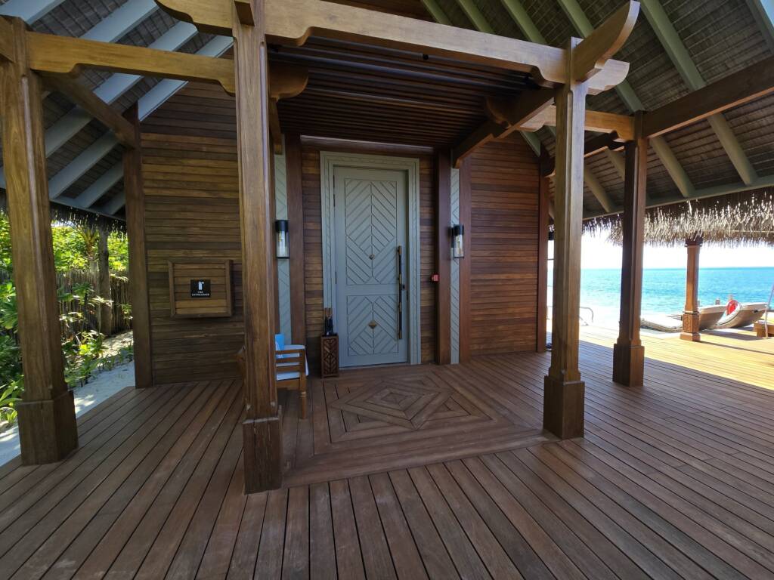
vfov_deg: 89.9
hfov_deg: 106.2
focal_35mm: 13
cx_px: 387
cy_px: 290
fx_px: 291
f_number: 2.2
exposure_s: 1/367
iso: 50
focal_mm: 2.2
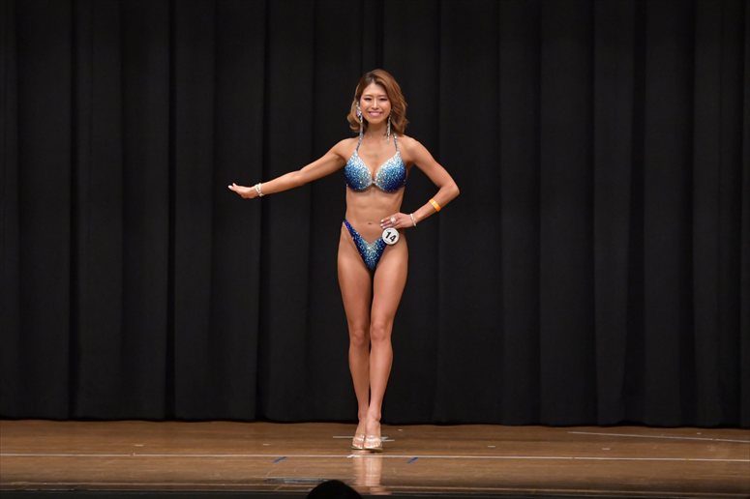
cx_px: 375
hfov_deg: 10.2
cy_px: 250
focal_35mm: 202
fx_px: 4206
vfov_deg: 6.8
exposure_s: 1/400
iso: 6400
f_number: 5.6
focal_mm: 135
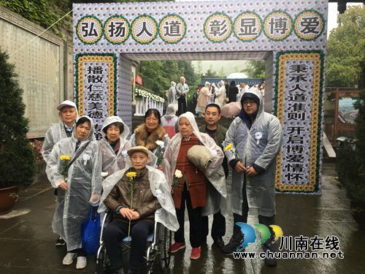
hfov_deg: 61.7
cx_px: 182
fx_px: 306
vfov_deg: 48.2
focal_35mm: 29
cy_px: 137
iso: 32
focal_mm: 4.15
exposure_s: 1/50
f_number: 2.2
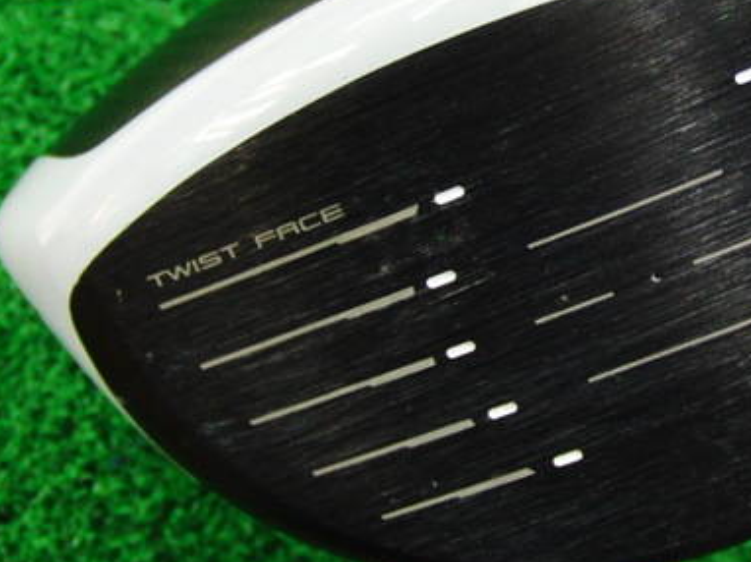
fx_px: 1344
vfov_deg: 23.5
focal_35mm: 62
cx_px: 617
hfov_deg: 30.3
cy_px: 179
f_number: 3.6
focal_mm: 6.42
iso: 400
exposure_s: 1/25
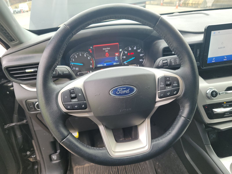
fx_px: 161
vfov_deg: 56.8
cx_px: 116
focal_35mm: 24
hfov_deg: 71.6
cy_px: 87
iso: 96
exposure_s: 1/59
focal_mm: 6.7
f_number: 1.8
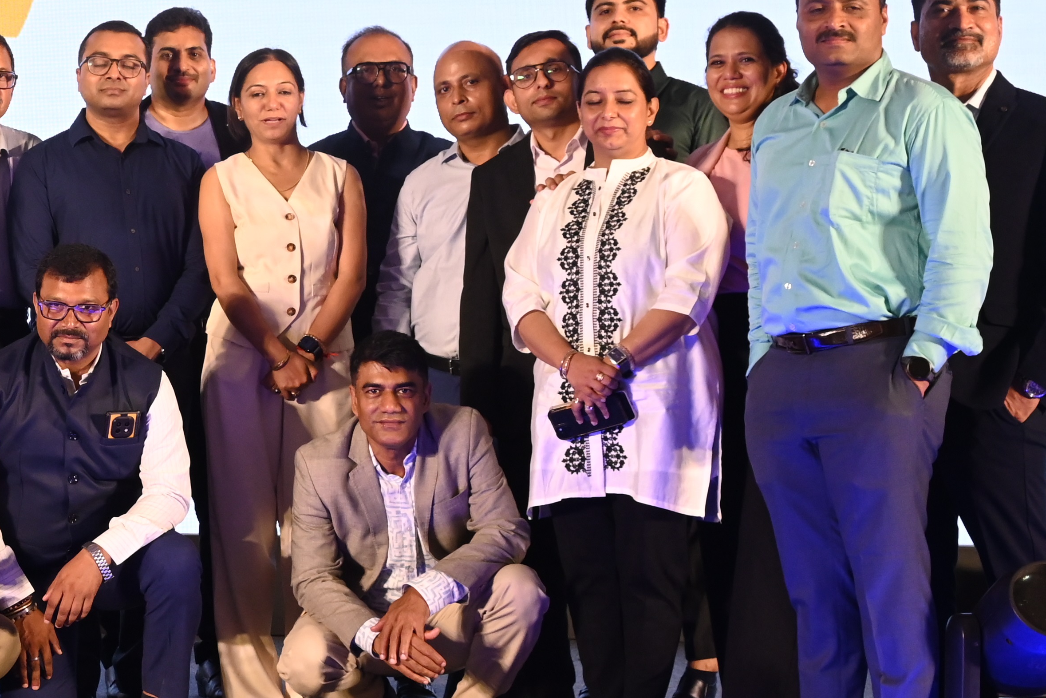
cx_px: -123
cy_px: 316
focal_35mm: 100
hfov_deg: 19.5
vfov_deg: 13.7
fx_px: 2906
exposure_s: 1/125
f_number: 7.1
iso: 2000
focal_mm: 39
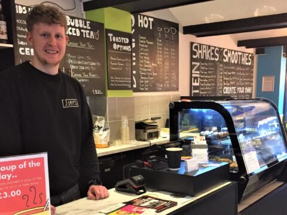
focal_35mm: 29
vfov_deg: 48.2
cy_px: 108
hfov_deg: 61.7
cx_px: 144
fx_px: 240
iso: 320
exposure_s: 1/33
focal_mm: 4.15
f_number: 2.2
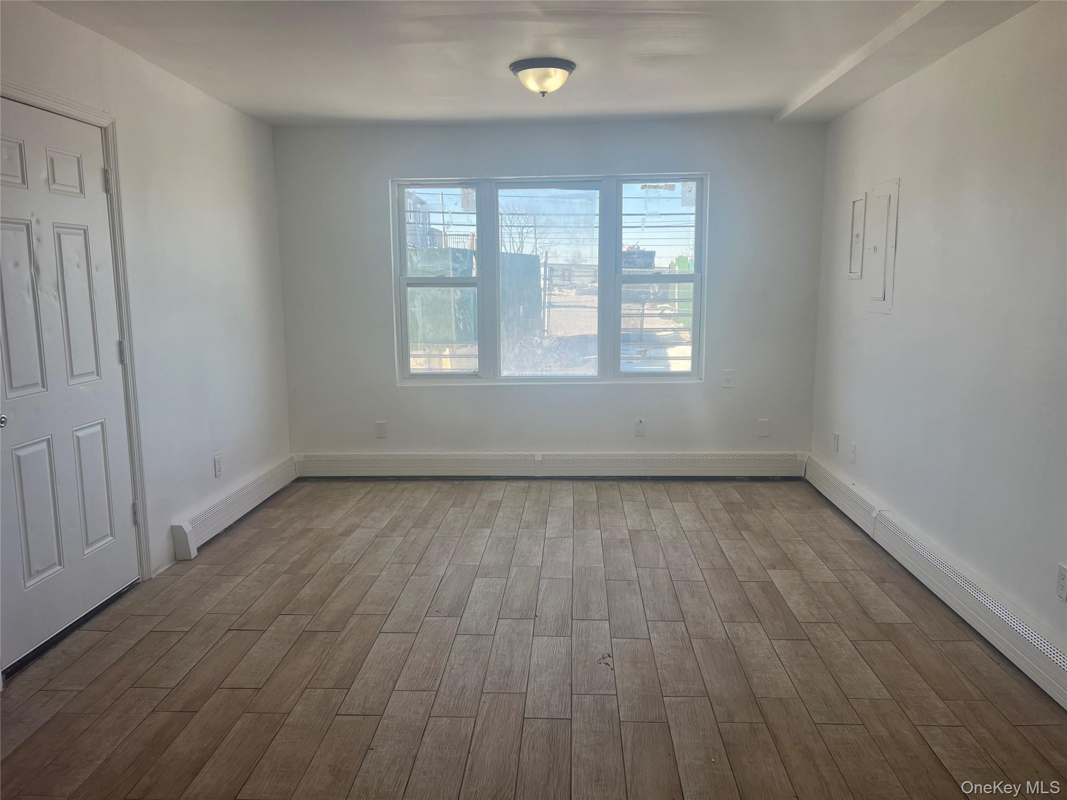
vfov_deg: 53.1
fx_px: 801
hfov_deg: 67.3
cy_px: 400
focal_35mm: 26
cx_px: 534
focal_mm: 5.7
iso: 50
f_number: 1.5
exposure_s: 1/567
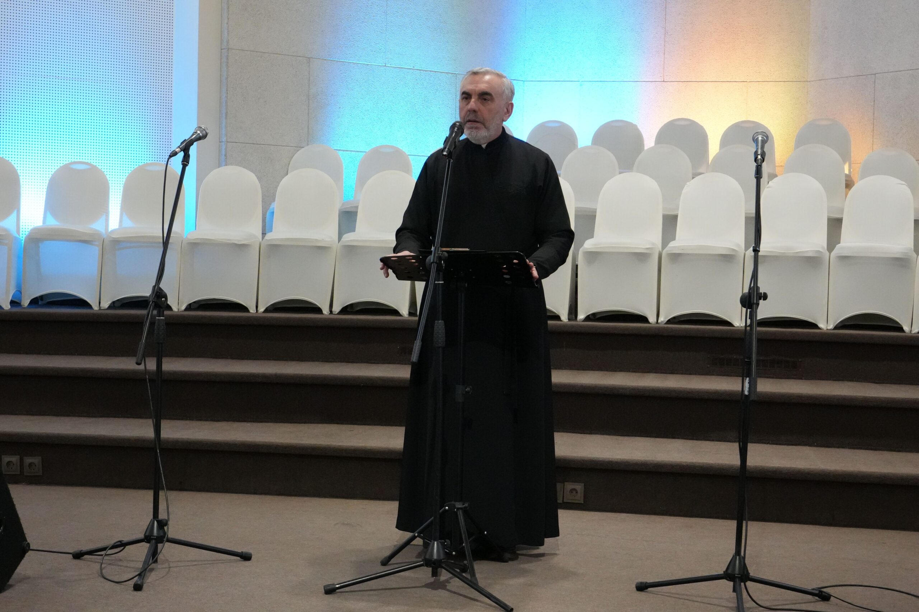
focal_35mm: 58
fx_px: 1493
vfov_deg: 23.2
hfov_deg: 34.2
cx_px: 460
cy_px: 306
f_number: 9
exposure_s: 1/60
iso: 5000
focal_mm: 39
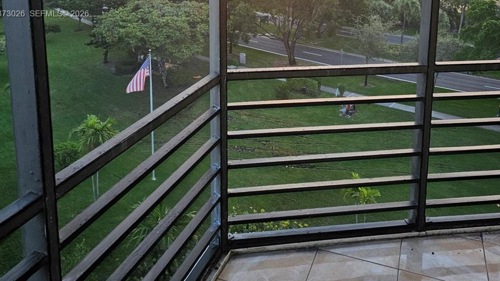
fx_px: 464
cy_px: 15
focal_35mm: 35
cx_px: 243
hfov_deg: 56.6
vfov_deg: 31.7
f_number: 1.7
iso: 64
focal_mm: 6.3
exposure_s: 1/207
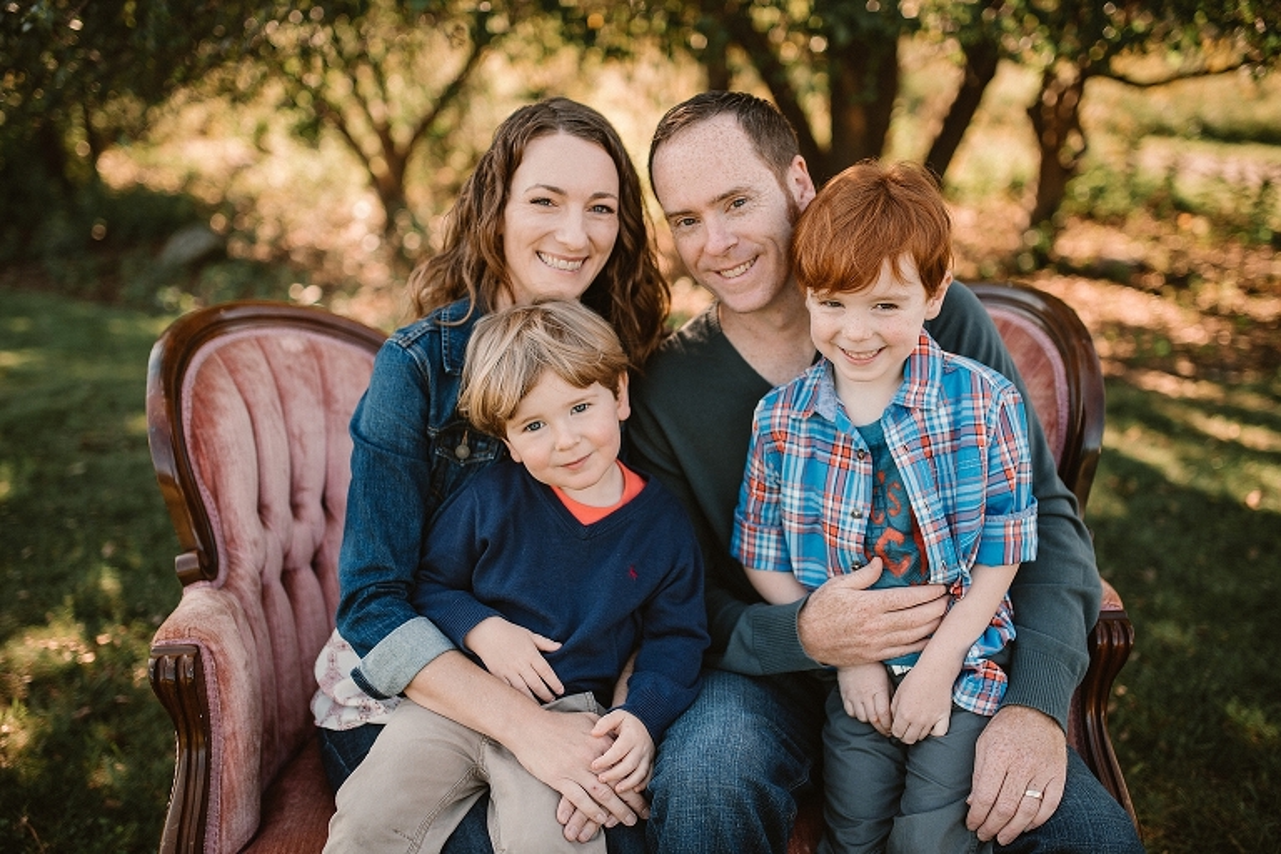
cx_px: 640
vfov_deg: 37.9
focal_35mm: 35
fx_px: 1245
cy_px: 427
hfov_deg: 54.4
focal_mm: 35
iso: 160
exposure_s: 1/1000
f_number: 1.8
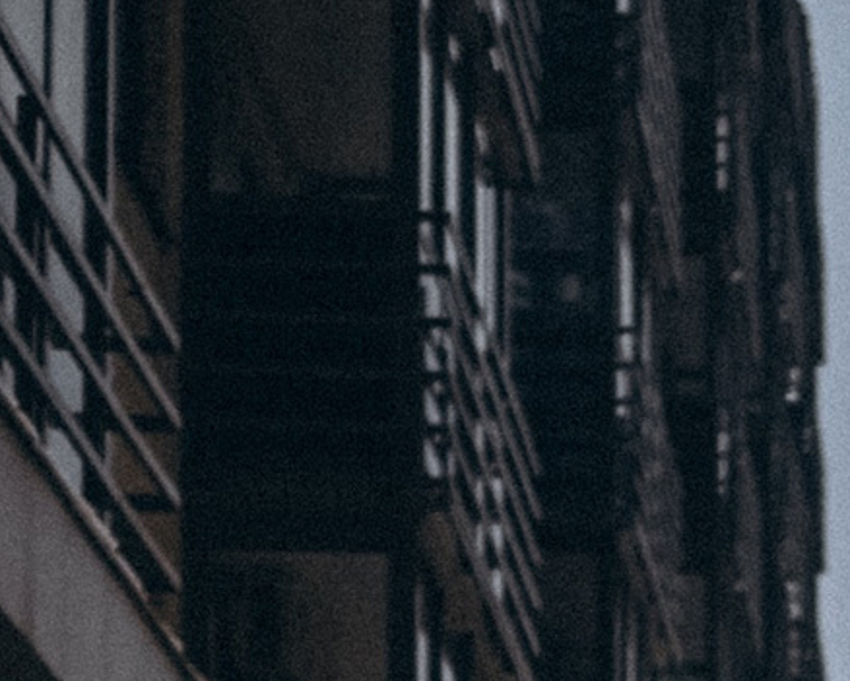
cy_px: 1452
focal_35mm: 192
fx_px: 4833
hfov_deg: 9.3
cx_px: 1846
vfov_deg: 7.7
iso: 500
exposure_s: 1/250
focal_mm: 35
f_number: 2
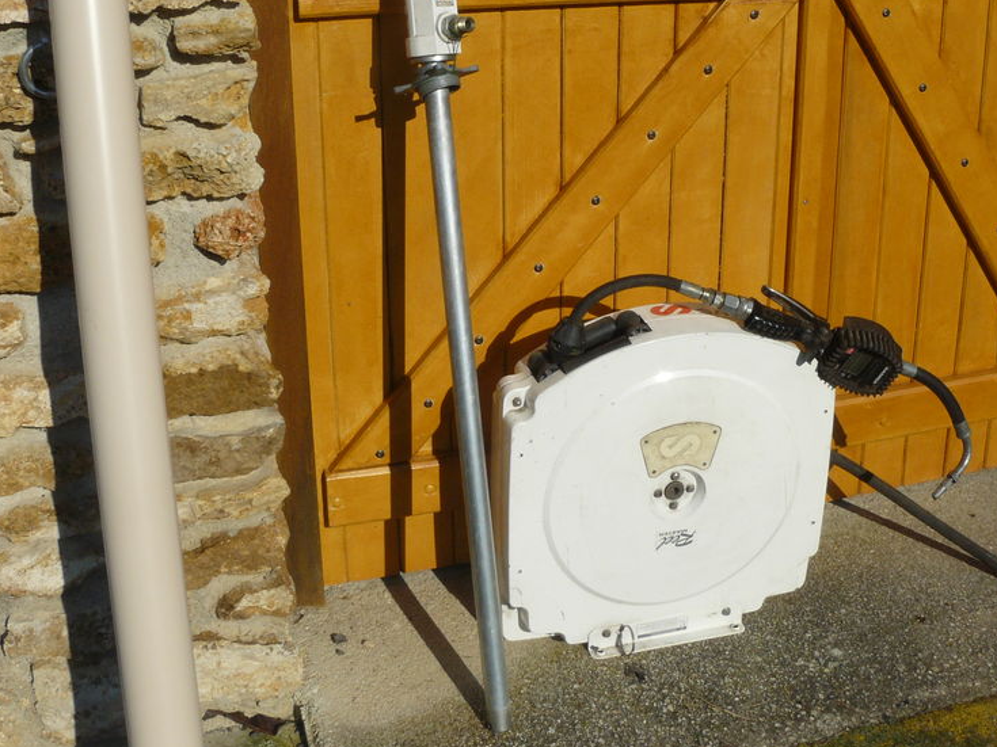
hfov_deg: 38.9
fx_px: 1411
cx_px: 562
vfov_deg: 29.5
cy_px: 264
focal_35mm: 49
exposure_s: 1/500
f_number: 8
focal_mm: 6
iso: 100
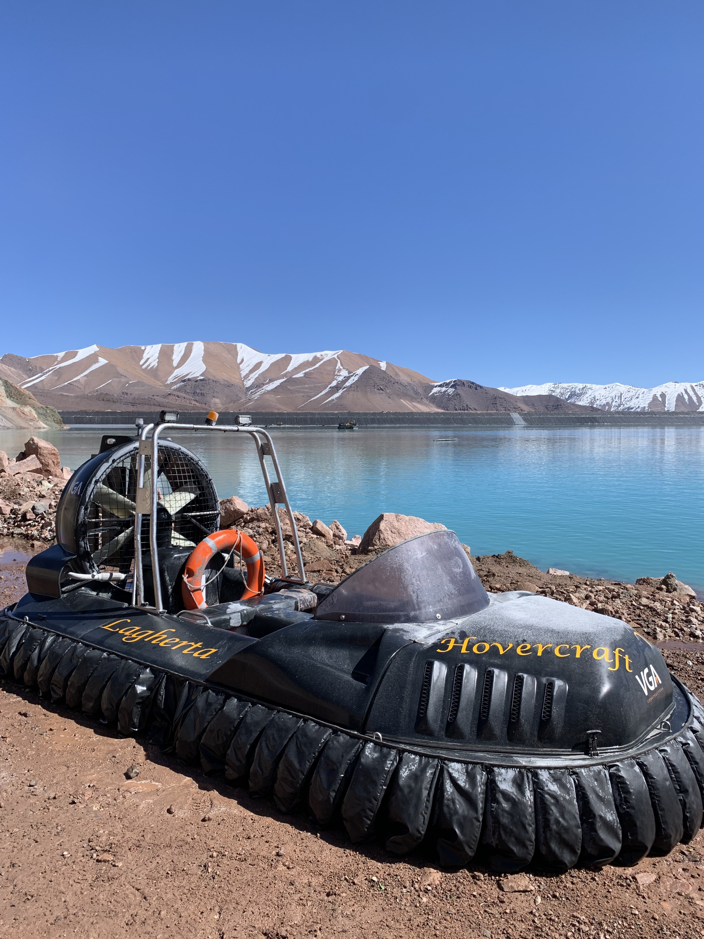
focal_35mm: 26
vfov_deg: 67.3
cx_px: 352
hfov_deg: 53.1
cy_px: 470
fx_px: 705
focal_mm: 4.25
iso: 25
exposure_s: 1/2208
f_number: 1.8
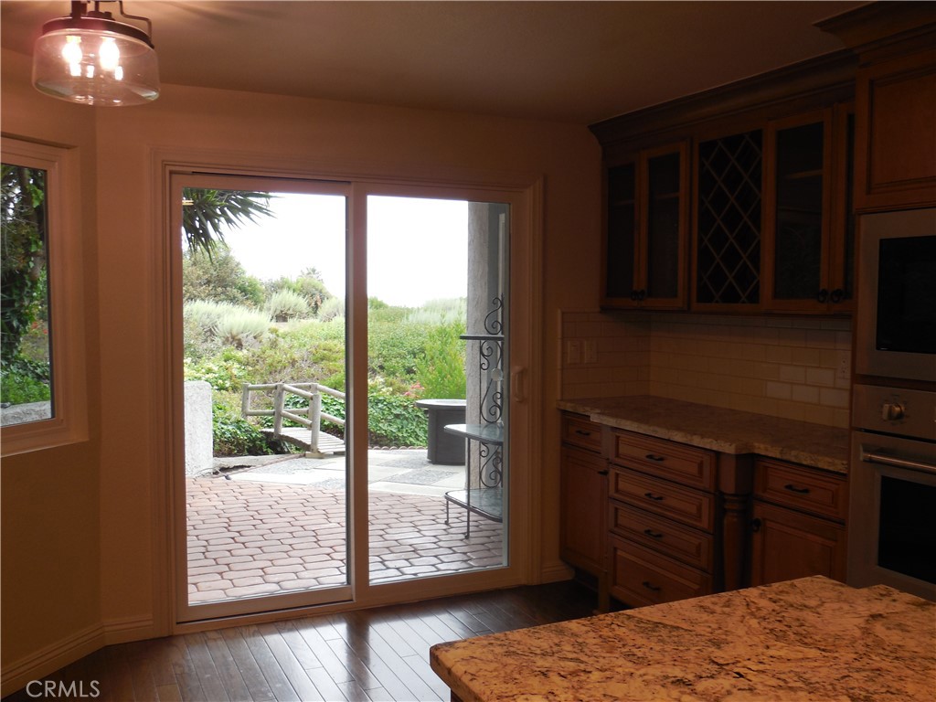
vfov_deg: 41.8
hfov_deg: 54.0
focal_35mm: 34
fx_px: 919
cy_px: 351
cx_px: 468
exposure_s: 1/60
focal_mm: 6.1
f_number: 3.4
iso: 125
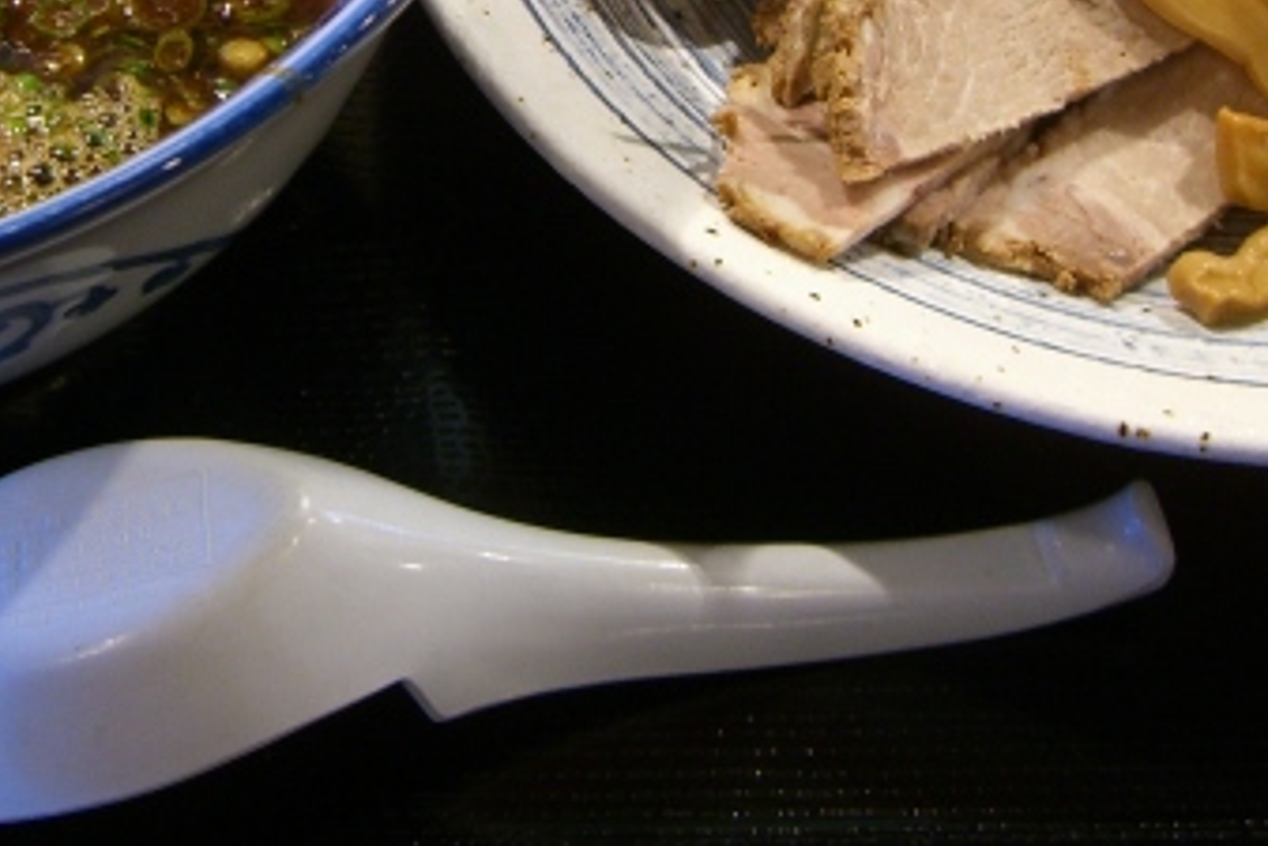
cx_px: 515
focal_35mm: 75
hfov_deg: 26.9
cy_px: 30
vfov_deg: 17.8
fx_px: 2643
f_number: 2.7
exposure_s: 1/10
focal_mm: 6.2
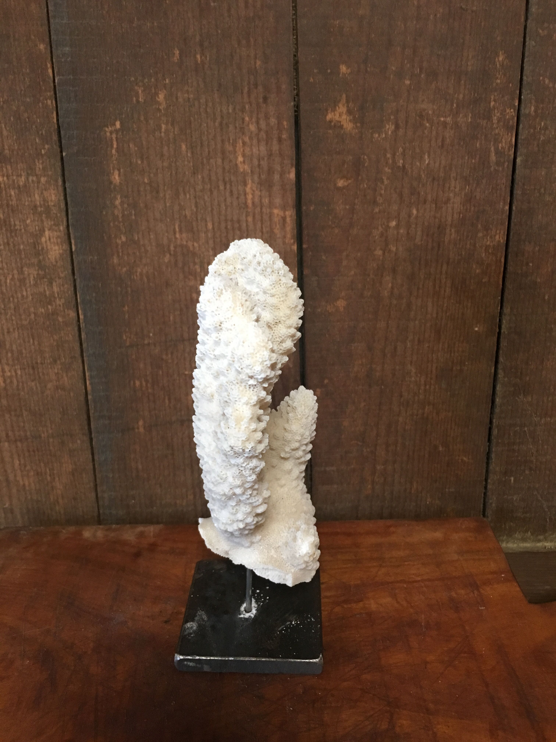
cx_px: 278
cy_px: 371
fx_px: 621
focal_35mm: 29
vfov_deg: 61.7
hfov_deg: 48.2
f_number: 2.2
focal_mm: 4.15
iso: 200
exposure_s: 1/33
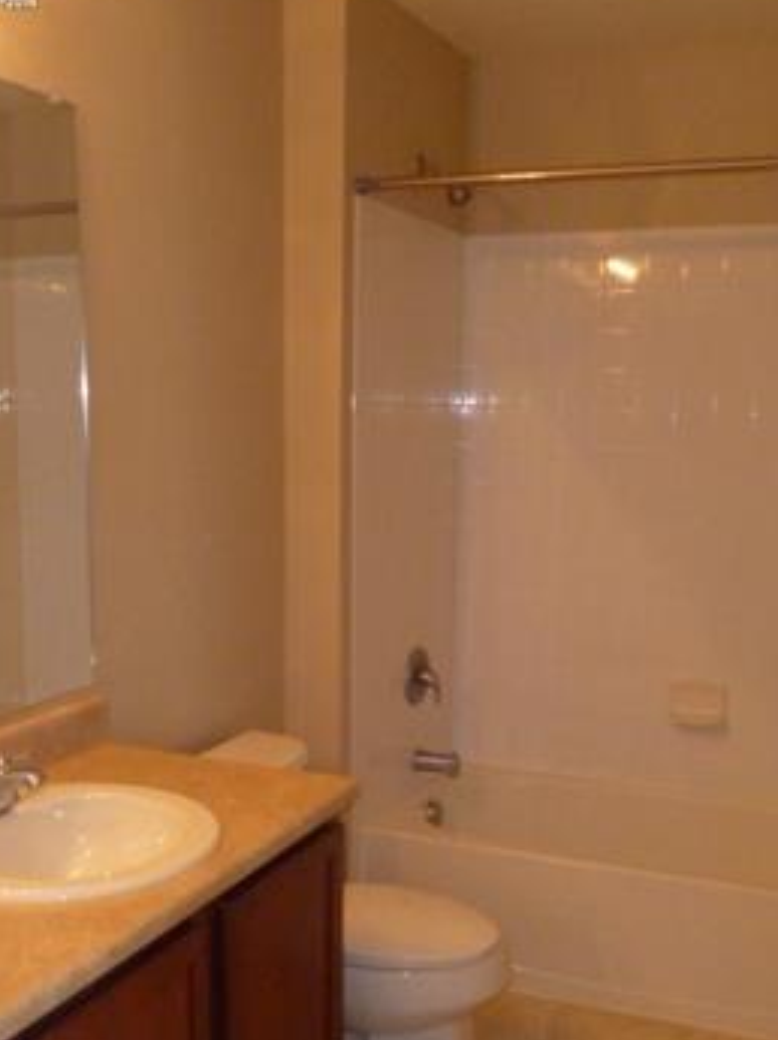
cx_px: 368
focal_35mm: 39
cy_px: 678
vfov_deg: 47.3
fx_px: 1171
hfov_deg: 36.7
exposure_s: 1/60
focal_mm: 5
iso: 400
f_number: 3.3
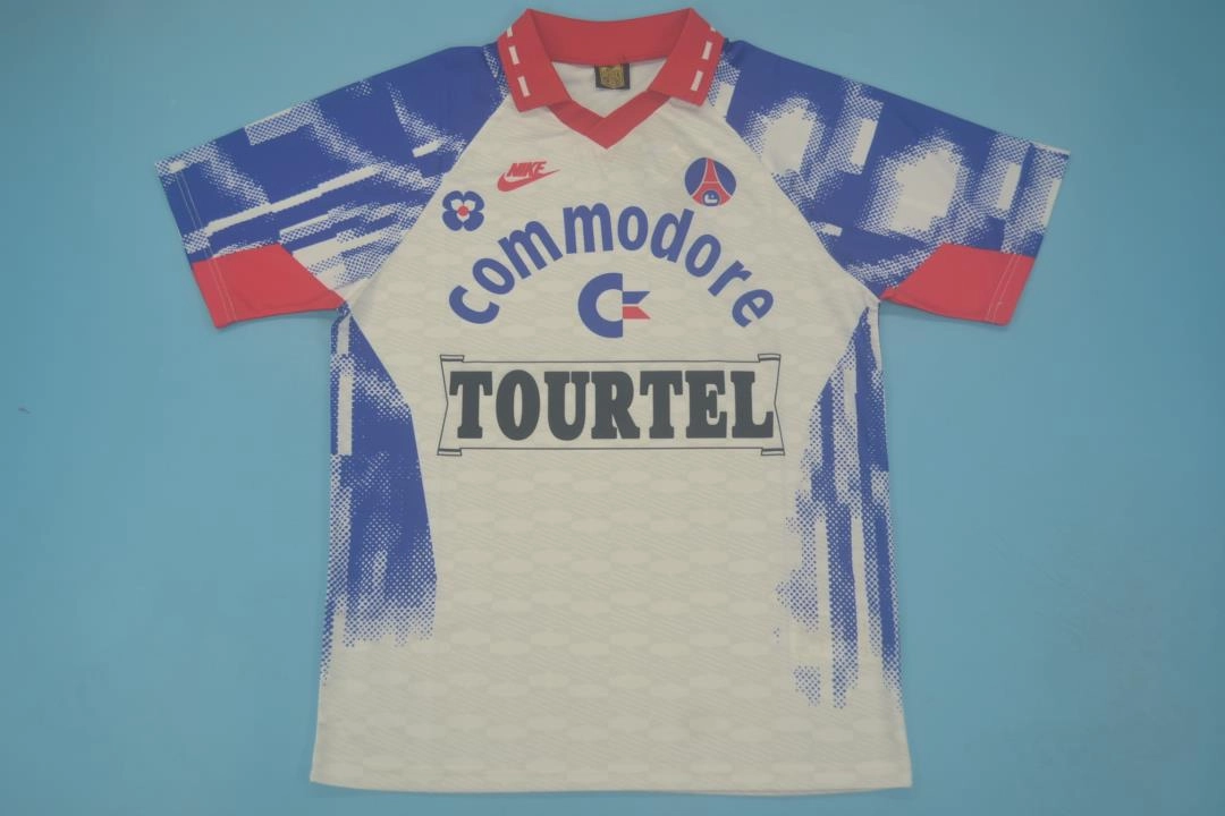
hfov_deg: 53.1
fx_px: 1225
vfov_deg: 36.9
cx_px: 612
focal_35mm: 36
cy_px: 408
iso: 200
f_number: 4
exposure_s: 1/160
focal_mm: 24
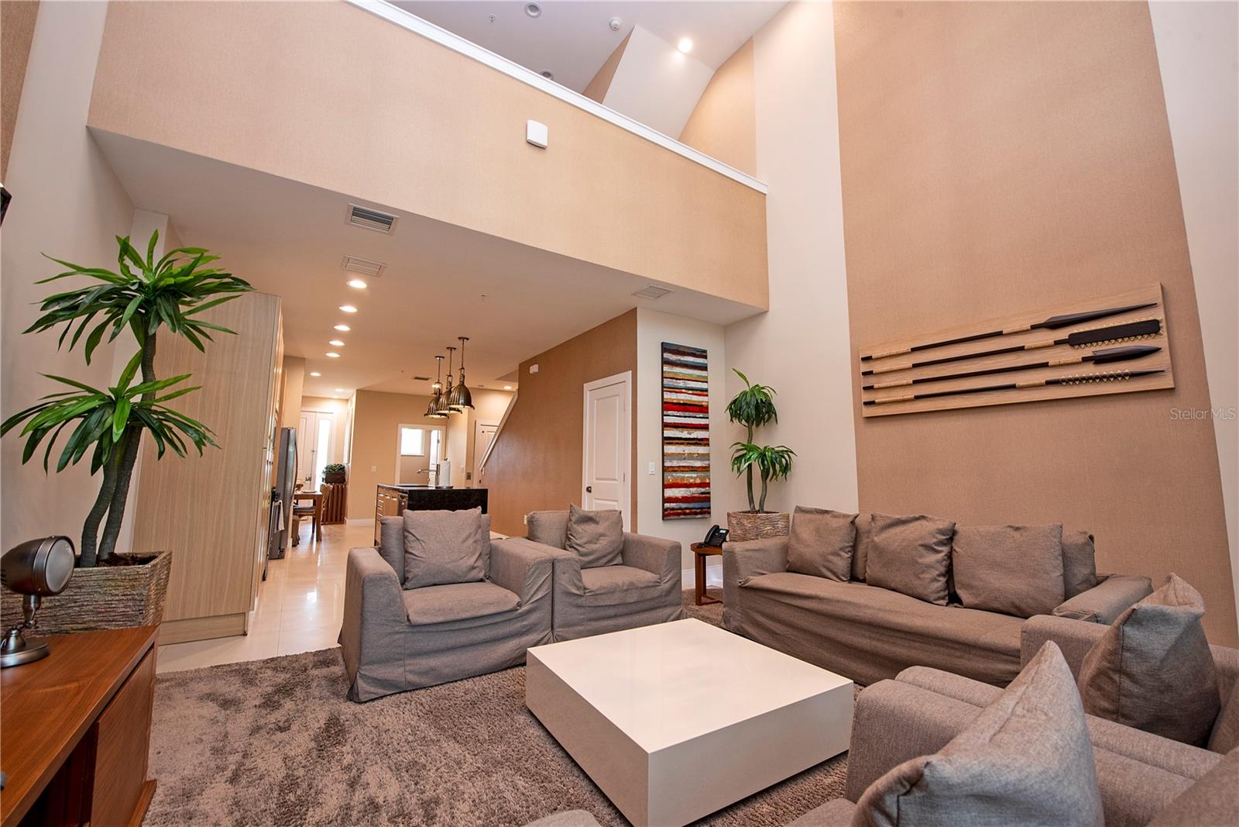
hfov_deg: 104.2
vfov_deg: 81.2
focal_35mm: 14
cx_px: 620
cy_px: 414
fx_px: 482
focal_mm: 14
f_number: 10
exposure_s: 1/10
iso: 500
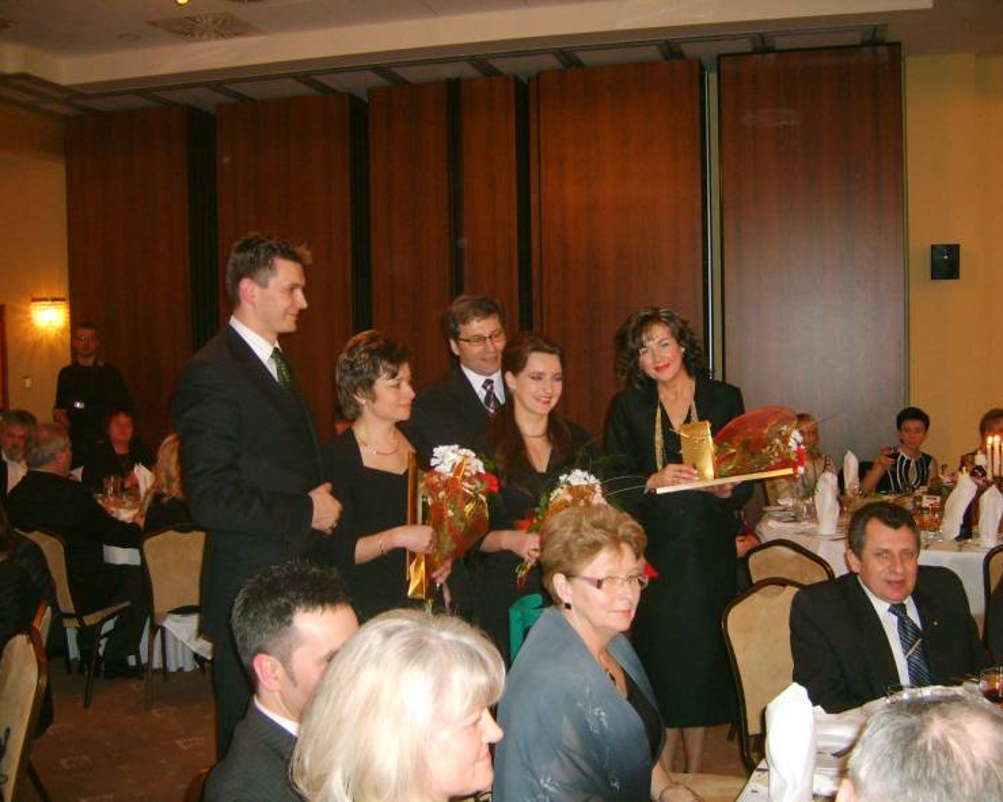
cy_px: 406
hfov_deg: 49.1
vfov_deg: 40.1
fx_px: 1098
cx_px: 508
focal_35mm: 37
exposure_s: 1/30
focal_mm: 5.8
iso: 277
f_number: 2.8
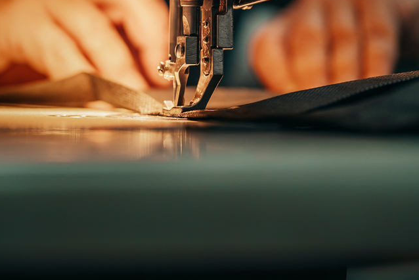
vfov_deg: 8.2
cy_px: 34
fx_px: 1944
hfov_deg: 12.3
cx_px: 206
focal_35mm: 167
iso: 200
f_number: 2.2
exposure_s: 1/250
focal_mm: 85
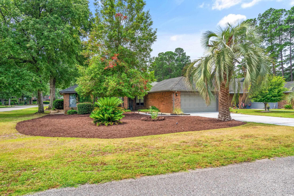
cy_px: 98
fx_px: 196
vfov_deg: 53.1
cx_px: 147
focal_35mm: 24
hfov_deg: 73.7
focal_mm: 24
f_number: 8
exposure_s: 1/320
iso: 160
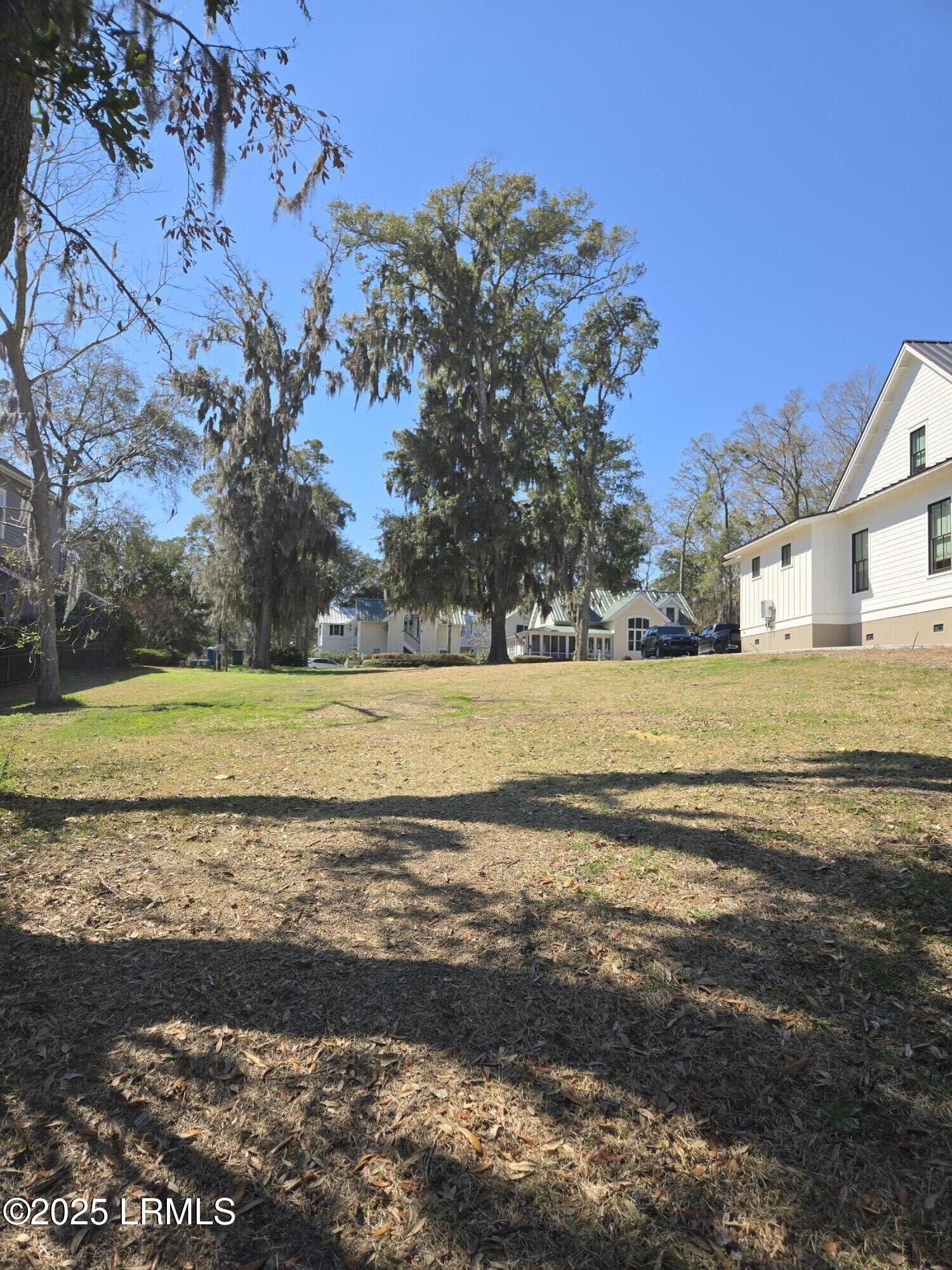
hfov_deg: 58.9
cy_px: 635
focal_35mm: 23
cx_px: 476
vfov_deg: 73.9
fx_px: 843
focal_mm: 5.4
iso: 25
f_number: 1.8
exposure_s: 1/1538
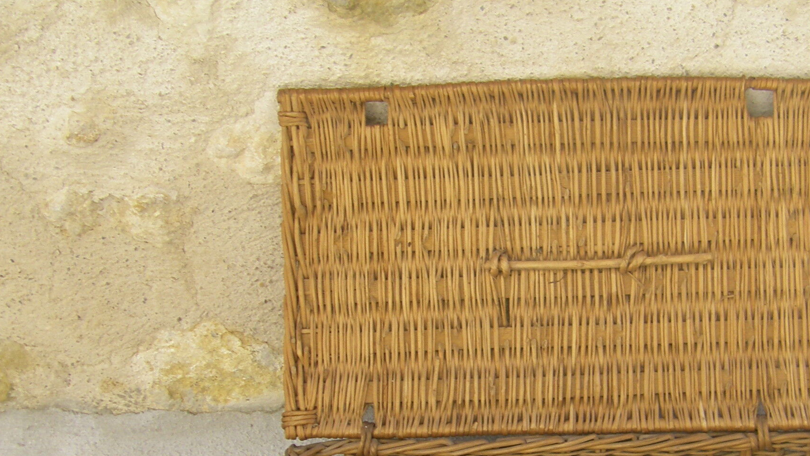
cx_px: 572
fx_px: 1697
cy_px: 376
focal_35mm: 79
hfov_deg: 26.6
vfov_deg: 15.2
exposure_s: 1/200
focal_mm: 6.3
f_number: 3.5
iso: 64
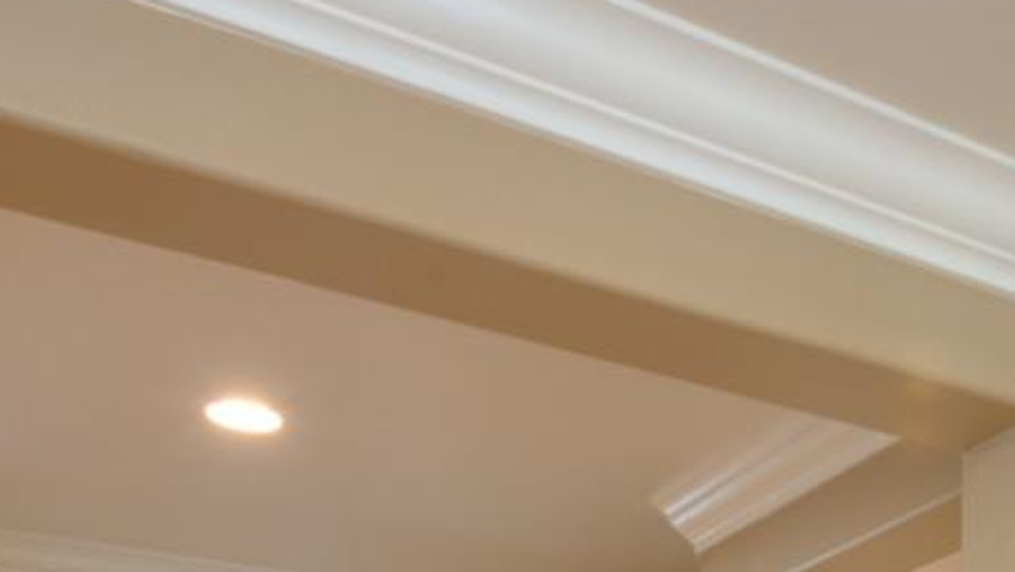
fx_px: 1292
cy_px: 1009
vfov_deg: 19.3
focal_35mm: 48
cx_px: 867
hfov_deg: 40.4
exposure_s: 1/1.6
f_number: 10
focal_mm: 14
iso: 400
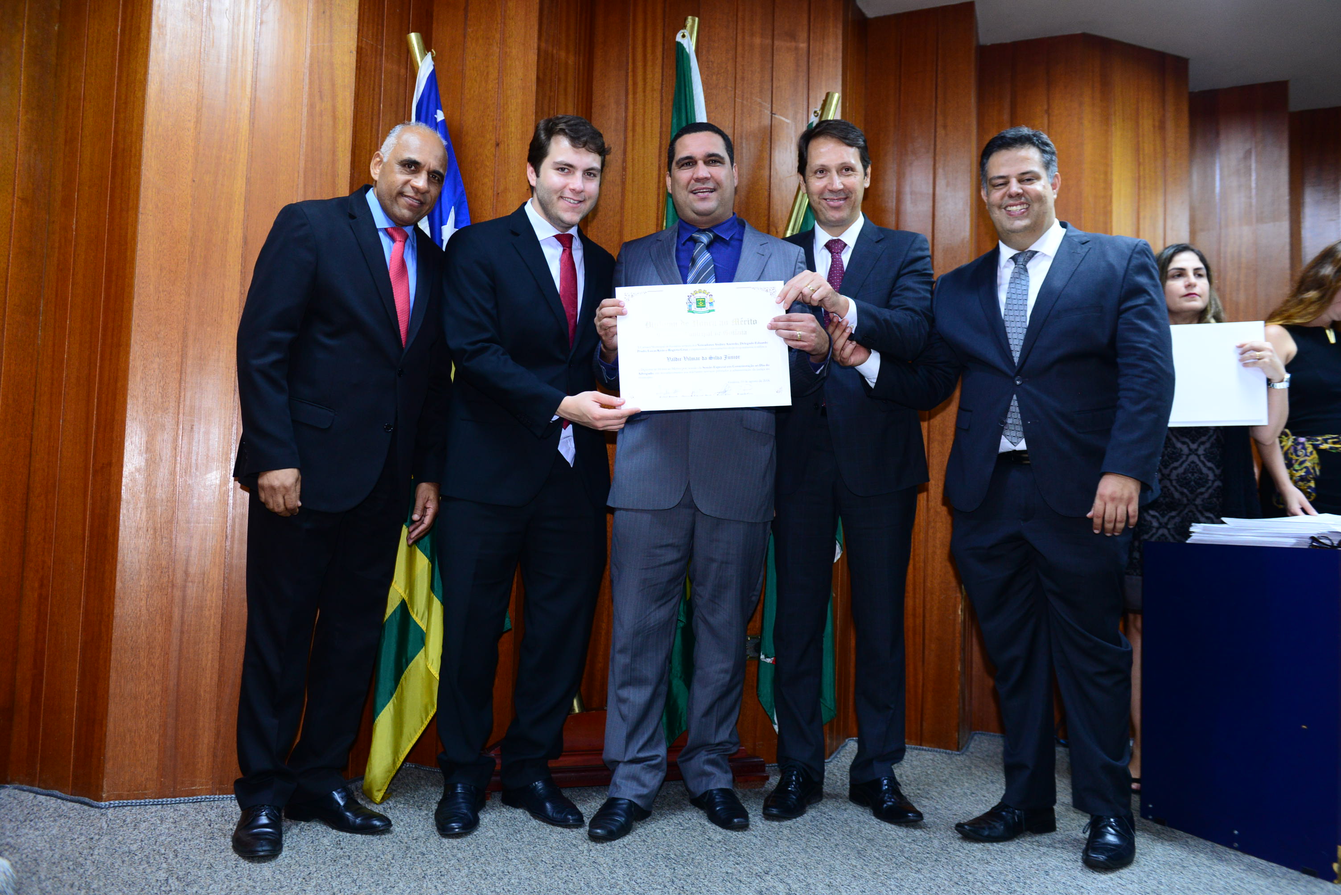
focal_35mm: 31
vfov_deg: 42.4
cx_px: 670
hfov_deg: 60.3
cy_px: 448
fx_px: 1155
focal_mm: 31
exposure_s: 1/60
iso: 1600
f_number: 3.5
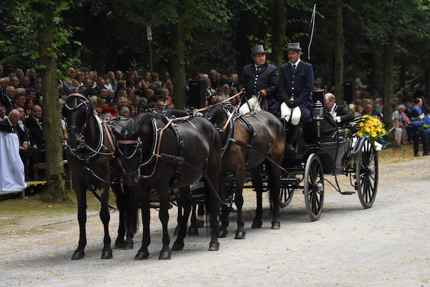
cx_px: 247
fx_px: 1684
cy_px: 141
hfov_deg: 14.5
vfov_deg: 9.7
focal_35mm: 141
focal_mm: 70
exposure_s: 1/1000
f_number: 8
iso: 2000
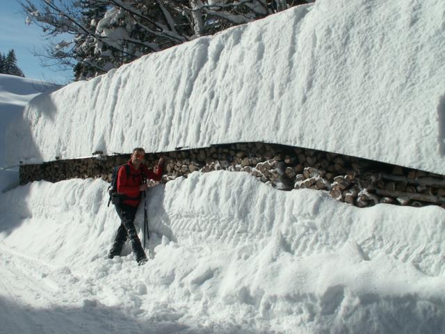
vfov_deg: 40.7
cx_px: 222
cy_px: 167
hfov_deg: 52.6
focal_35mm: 35
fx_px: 450
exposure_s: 1/400
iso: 50
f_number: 8
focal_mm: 5.86
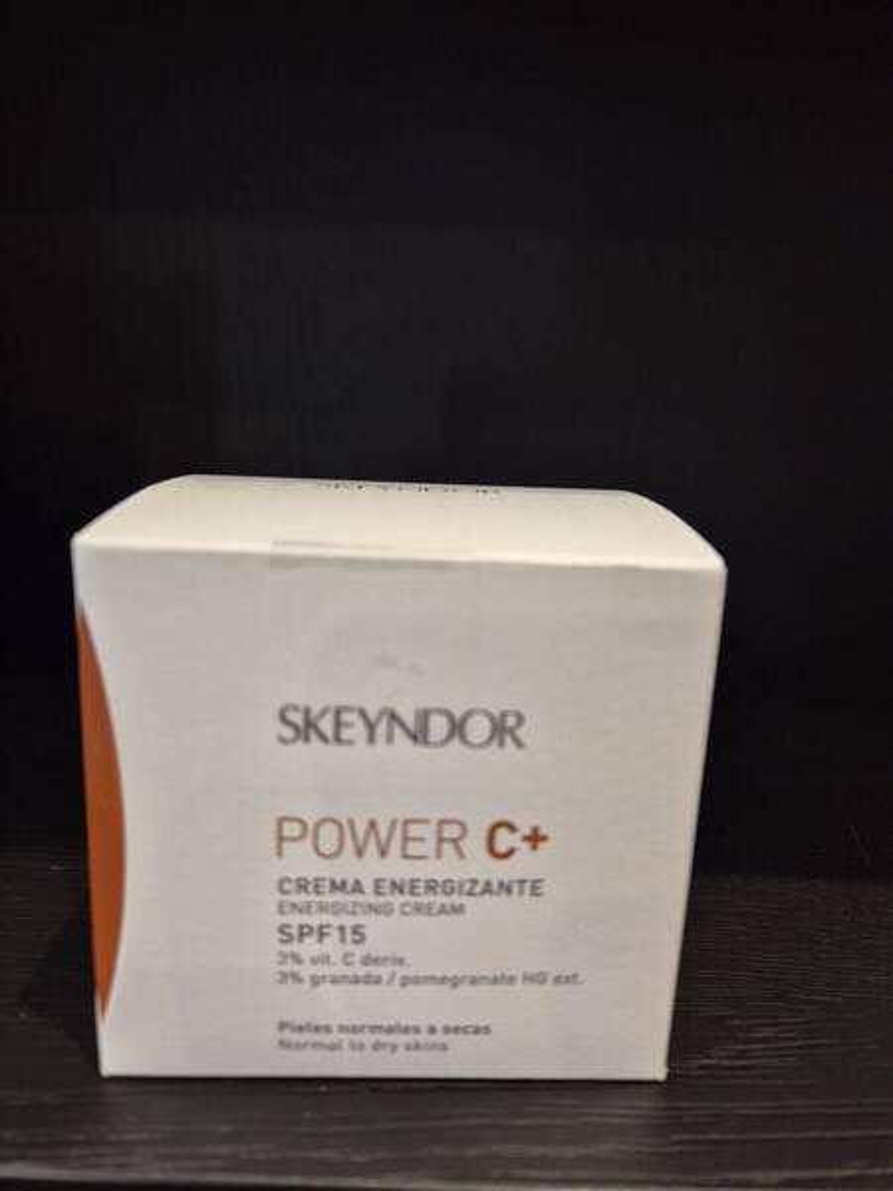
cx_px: 446
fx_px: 791
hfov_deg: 58.9
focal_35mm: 23
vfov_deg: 73.9
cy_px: 596
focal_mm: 5.4
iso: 125
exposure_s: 1/57
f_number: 1.8
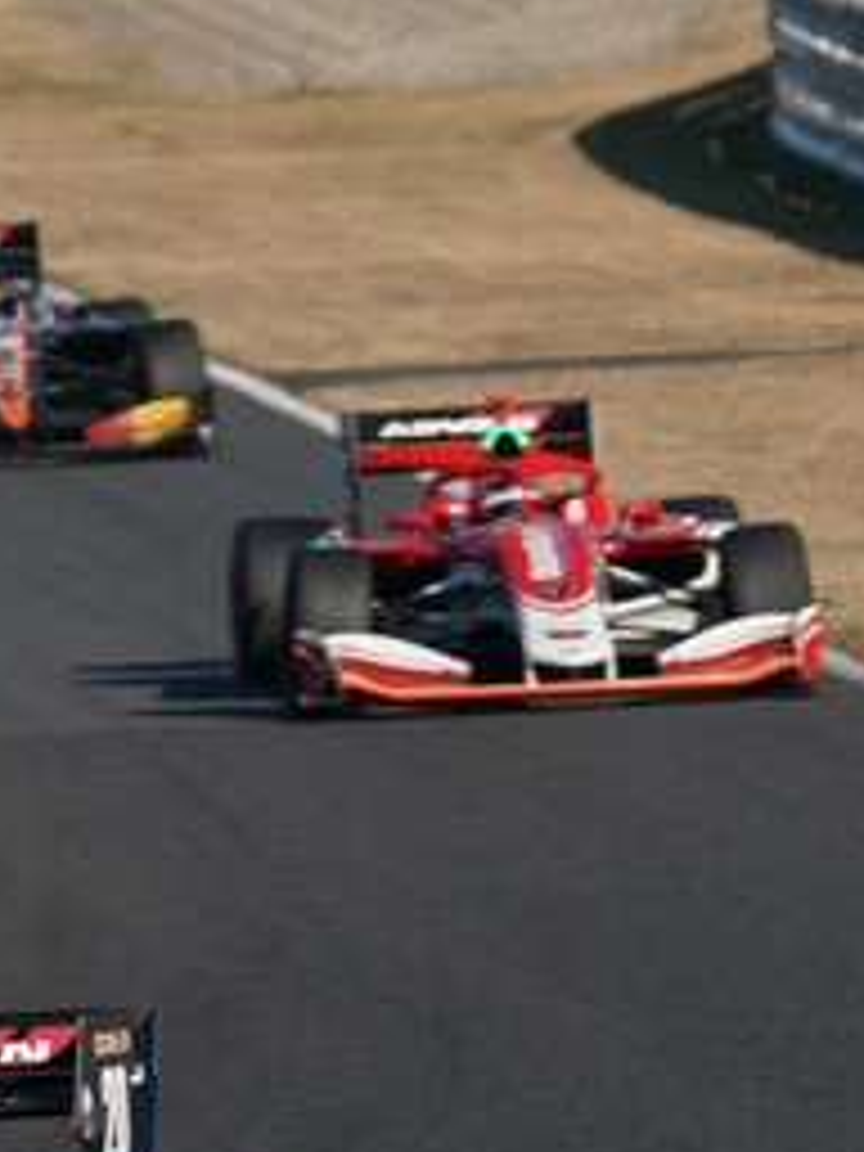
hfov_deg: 1.5
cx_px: -378
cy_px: 716
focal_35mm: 1017
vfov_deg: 1.9
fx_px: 33845
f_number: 8
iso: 200
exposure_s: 1/800
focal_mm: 376
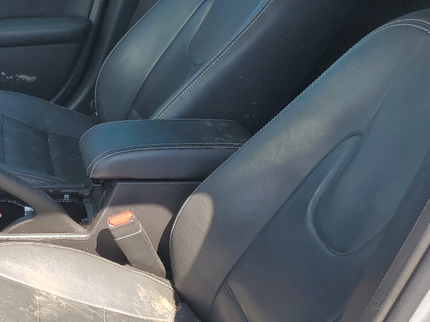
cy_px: 216
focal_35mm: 57
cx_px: -27
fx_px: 708
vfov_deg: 25.5
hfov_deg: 30.7
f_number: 1.5
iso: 50
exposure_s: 1/625
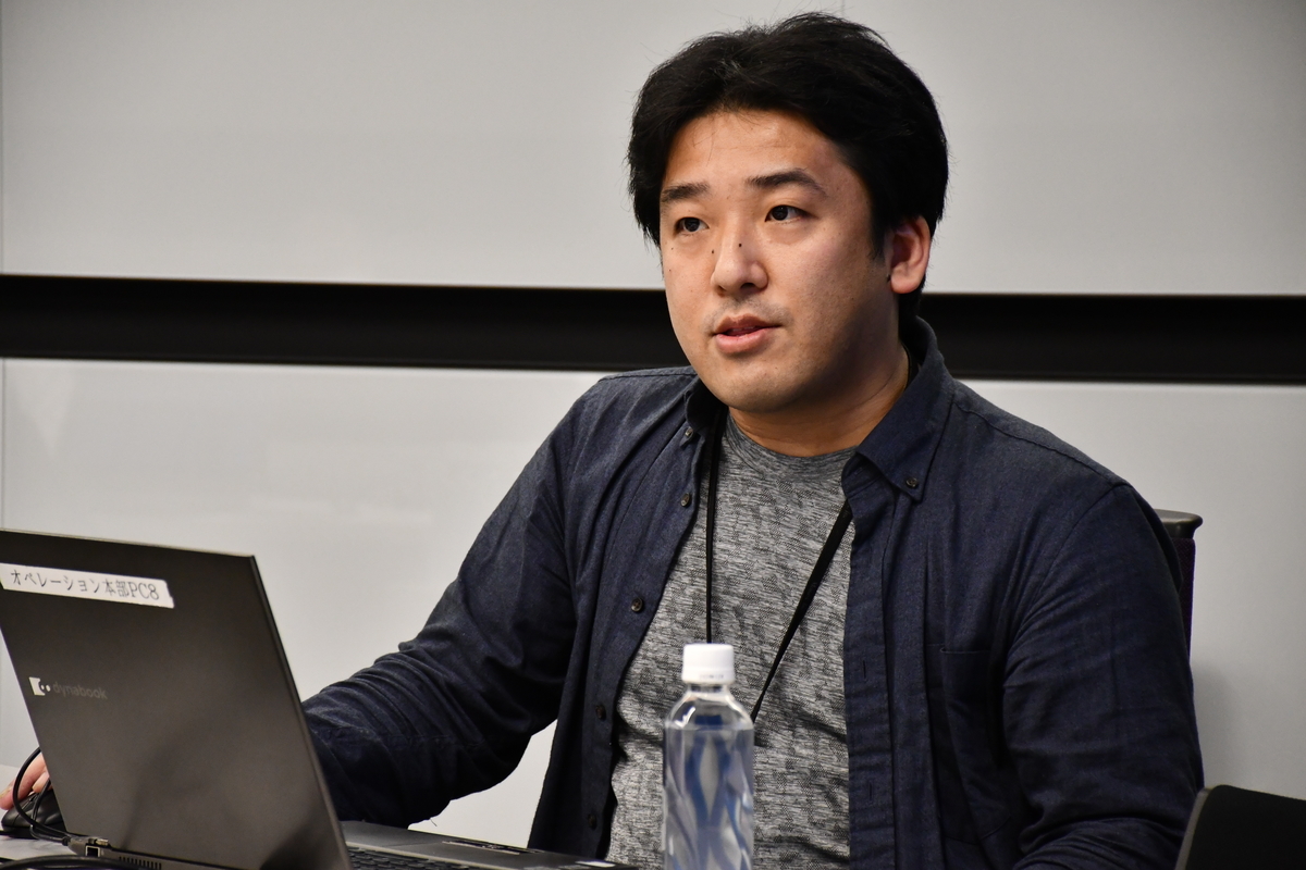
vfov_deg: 8.2
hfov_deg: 12.2
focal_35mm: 168
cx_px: 653
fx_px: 6094
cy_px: 435
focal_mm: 112
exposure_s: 1/200
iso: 2200
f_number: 5.6
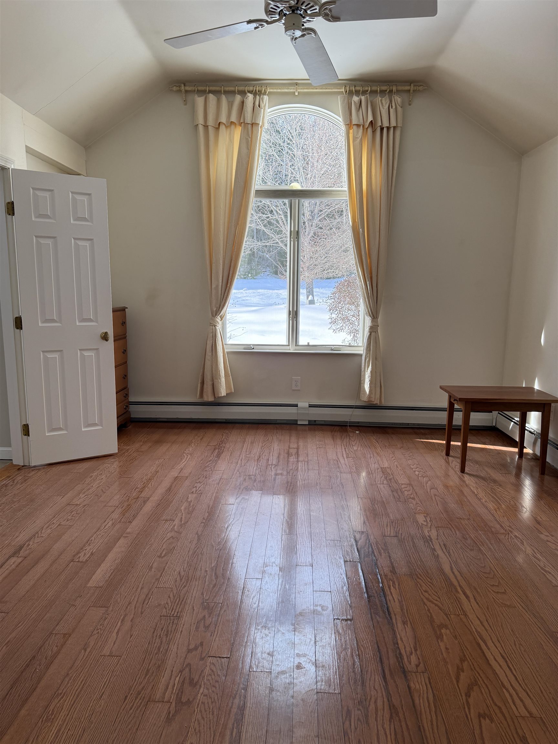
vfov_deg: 71.6
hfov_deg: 56.8
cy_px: 372
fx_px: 516
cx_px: 279
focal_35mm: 24
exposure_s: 1/288
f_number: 1.78
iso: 100
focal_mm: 6.76
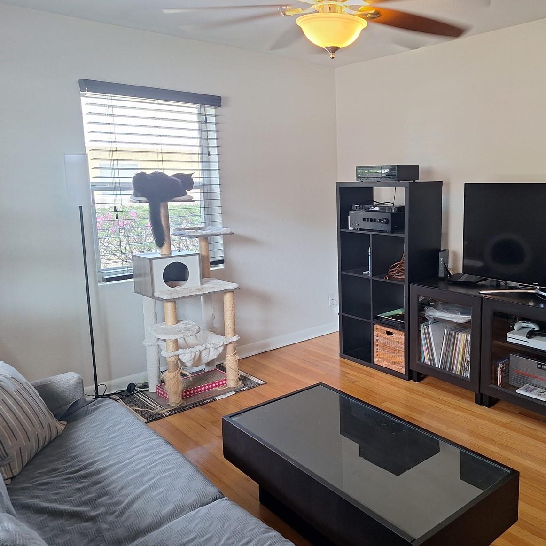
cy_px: 271
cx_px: 373
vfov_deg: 57.3
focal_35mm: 28
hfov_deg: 55.8
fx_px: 500
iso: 80
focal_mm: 5.54
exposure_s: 1/40
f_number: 1.8
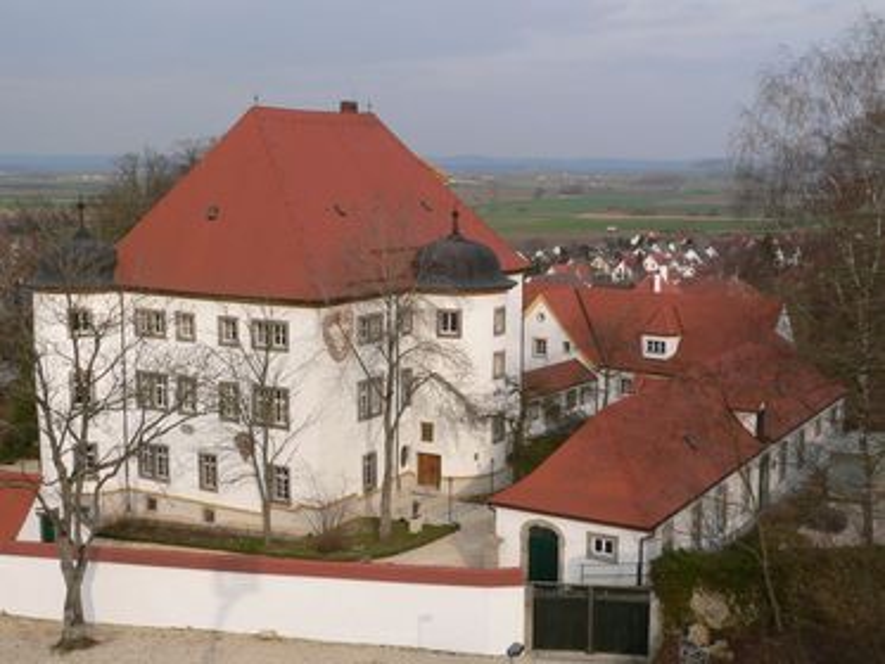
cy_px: 332
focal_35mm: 45
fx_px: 1151
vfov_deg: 32.2
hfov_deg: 42.1
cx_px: 442
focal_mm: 7.5
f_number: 4
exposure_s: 1/500
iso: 80
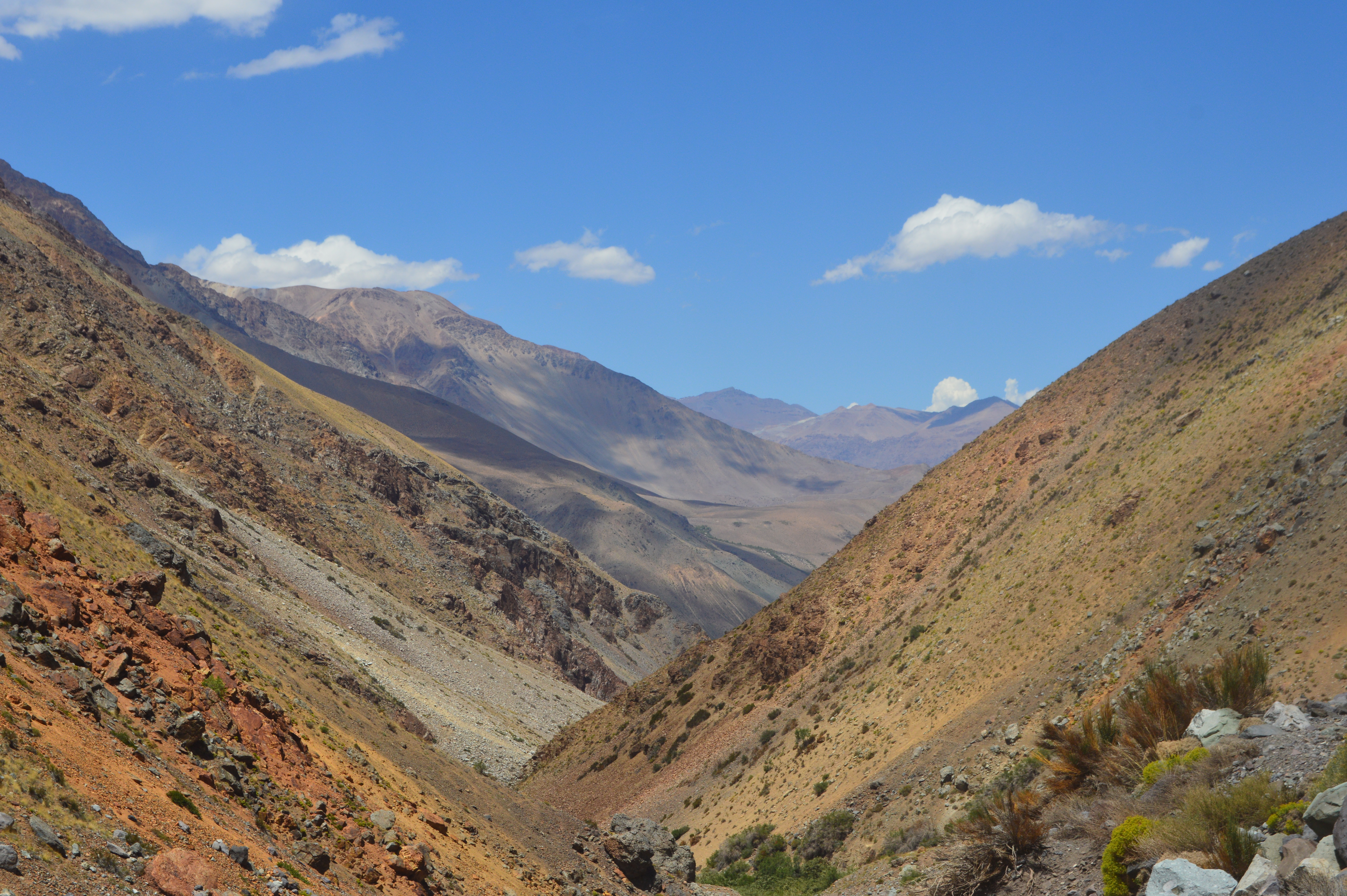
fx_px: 2243
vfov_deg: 22.6
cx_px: 674
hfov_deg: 33.4
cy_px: 448
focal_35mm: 60
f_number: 11
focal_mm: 40
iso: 250
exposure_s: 1/500
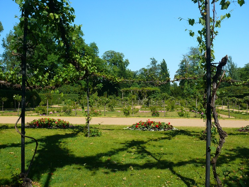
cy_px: 94
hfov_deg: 52.6
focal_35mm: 35
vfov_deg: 40.7
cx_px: 124
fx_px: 252
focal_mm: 7.4
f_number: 4.5
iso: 100
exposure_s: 1/200
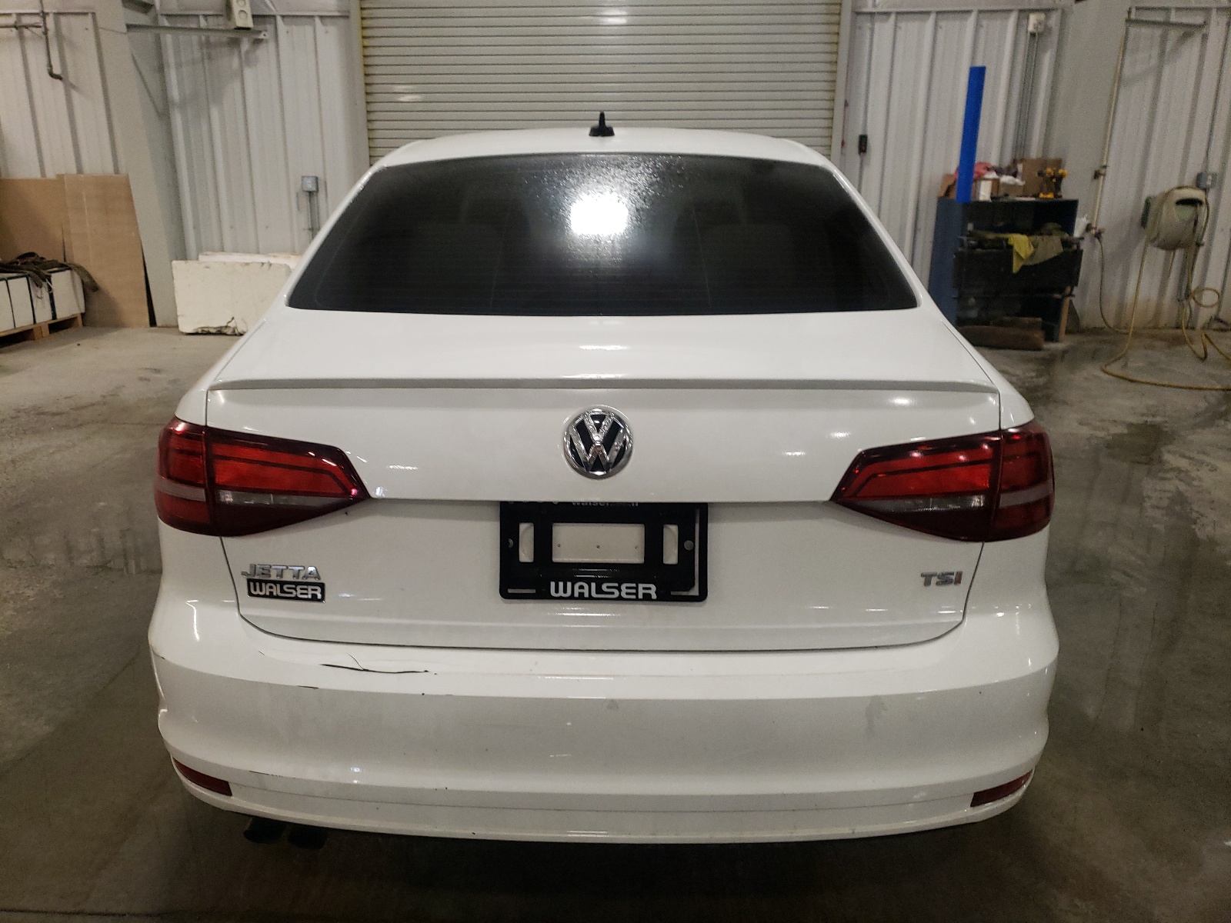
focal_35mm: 26
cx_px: 616
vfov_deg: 53.1
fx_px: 925
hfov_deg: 67.3
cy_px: 462
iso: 170
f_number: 1.5
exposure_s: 1/60.2
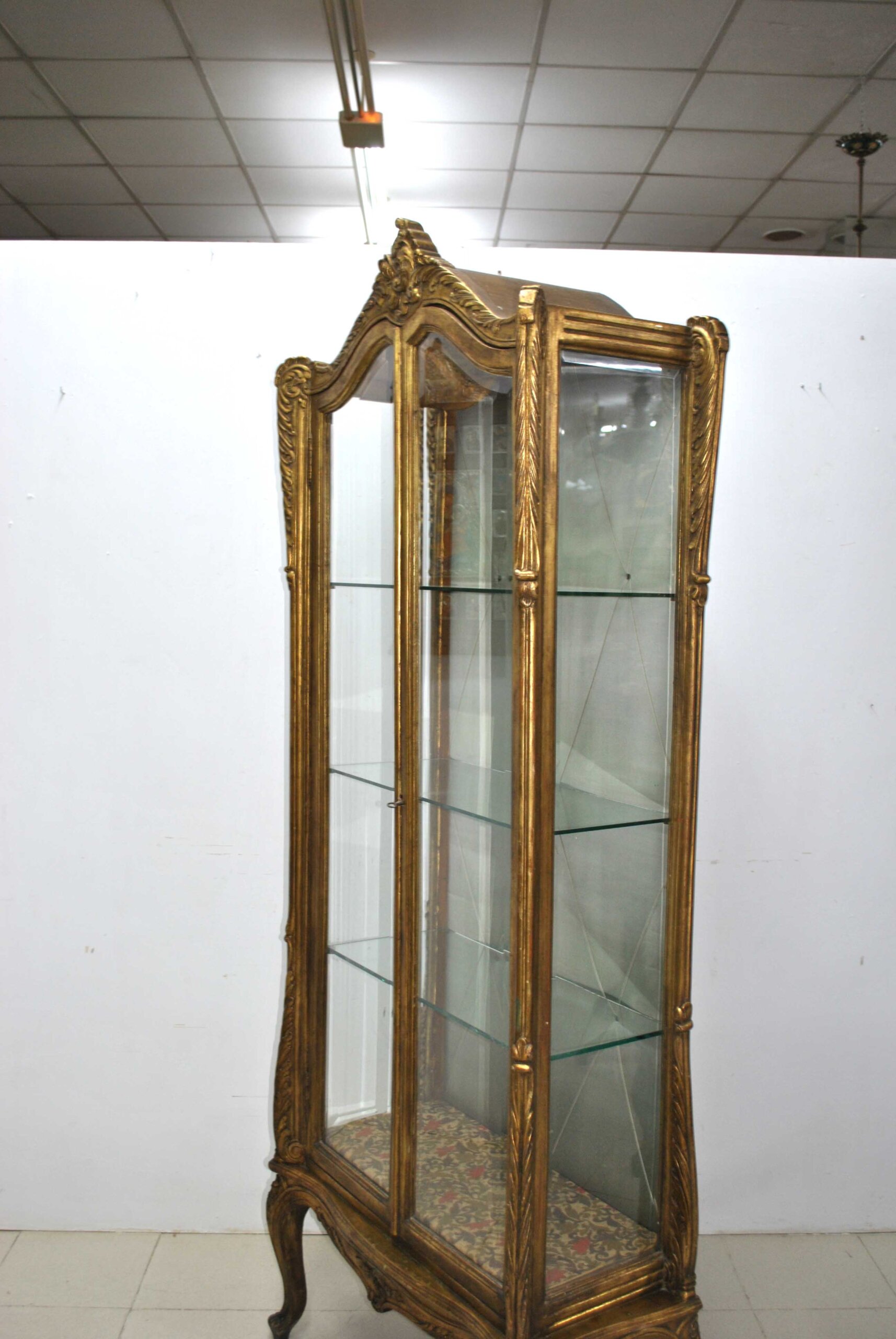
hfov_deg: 40.1
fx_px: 1228
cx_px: 448
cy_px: 670
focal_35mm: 33
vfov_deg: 57.2
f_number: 4
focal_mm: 22
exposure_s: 1/30
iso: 200
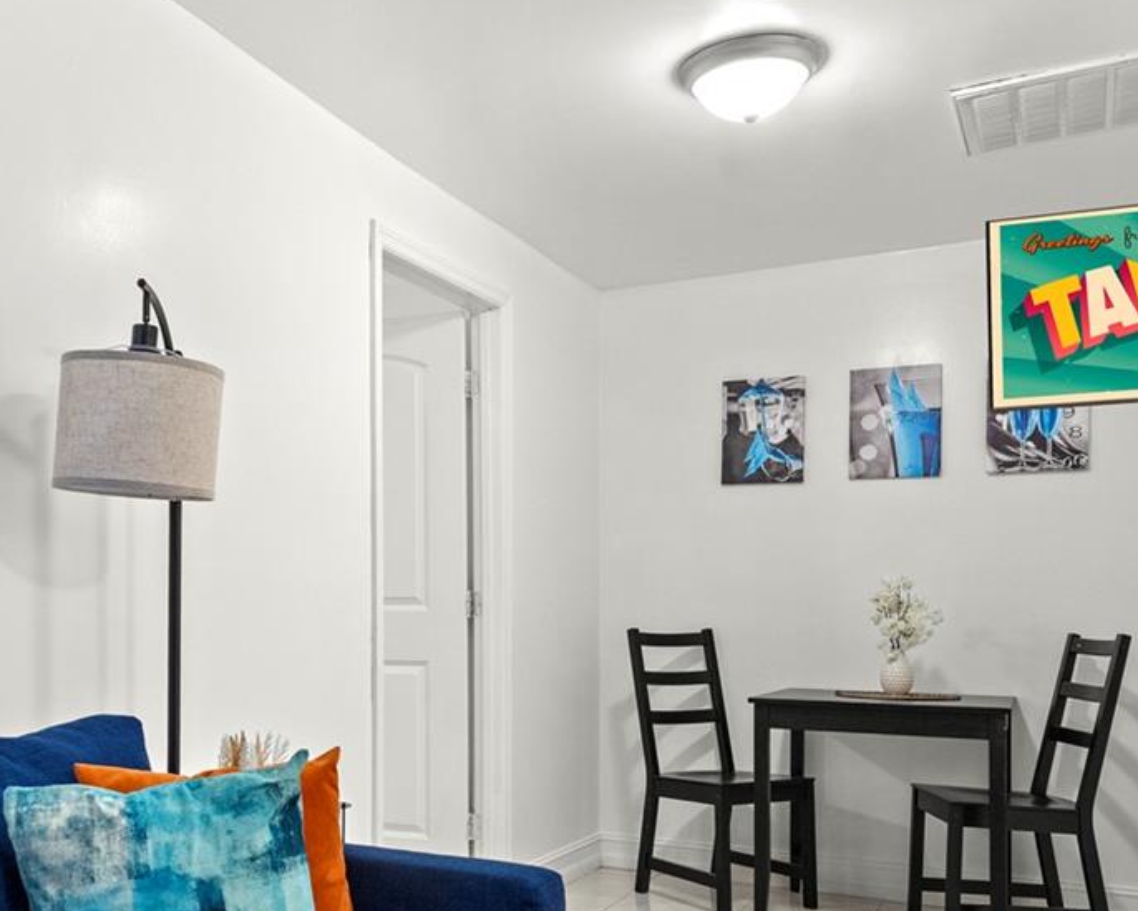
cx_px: 332
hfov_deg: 50.1
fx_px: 1179
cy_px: 622
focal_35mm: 35
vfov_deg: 41.6
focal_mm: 16
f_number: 7.1
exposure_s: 1/5
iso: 1600
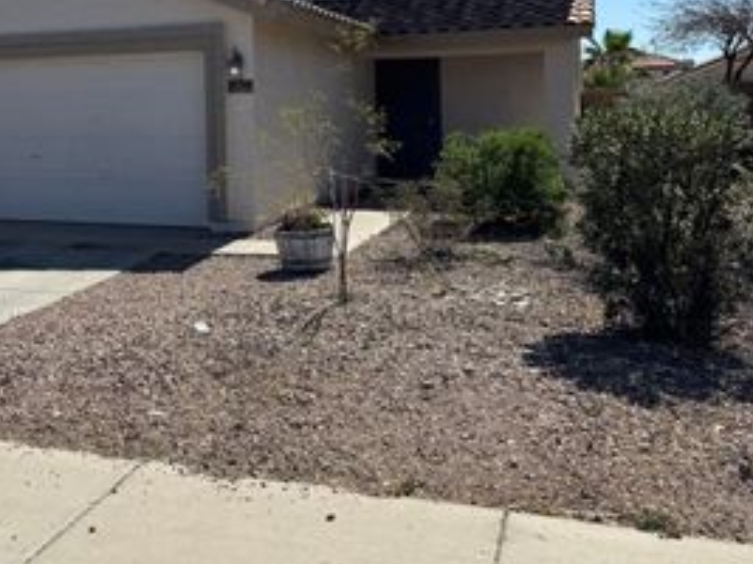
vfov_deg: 31.2
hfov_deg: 39.8
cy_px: 100
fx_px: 978
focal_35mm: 45
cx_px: 116
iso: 80
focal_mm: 6.76
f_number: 1.78
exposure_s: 1/6410
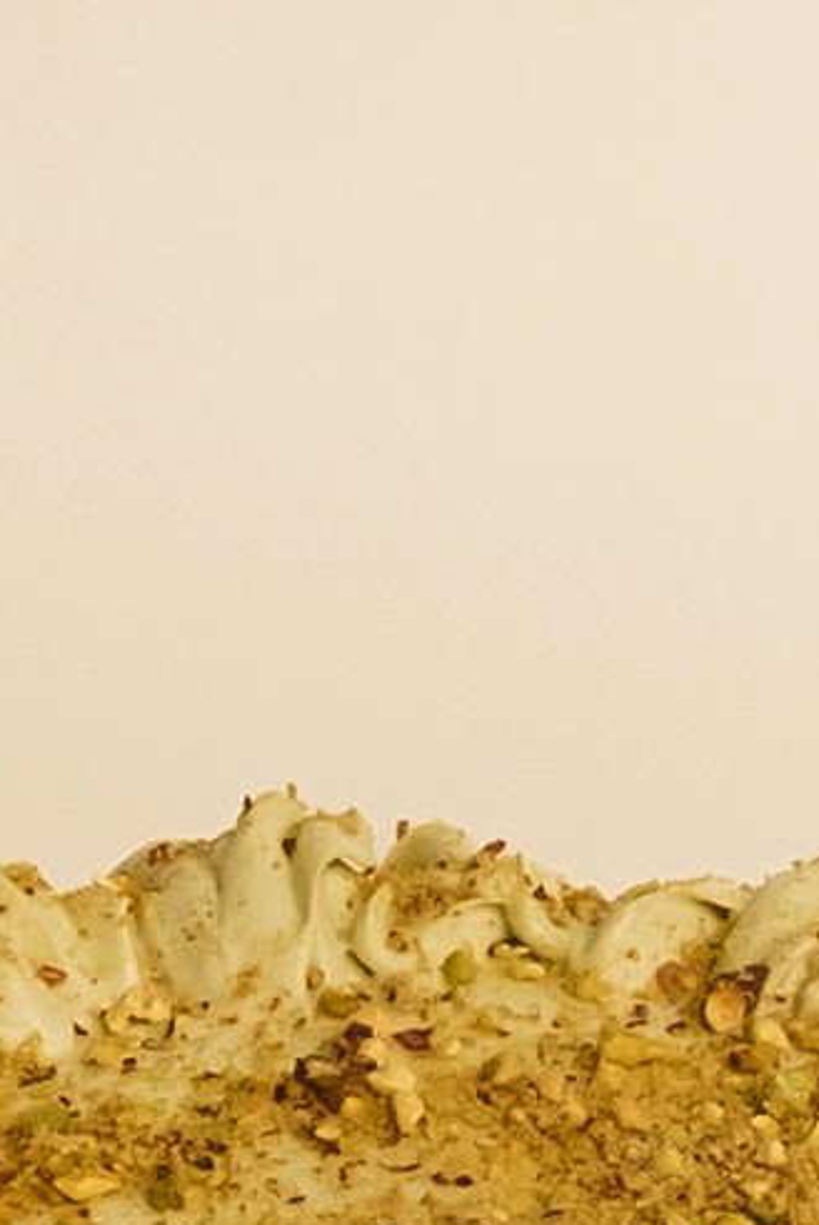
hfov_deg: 4.7
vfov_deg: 6.9
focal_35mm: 293
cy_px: 1936
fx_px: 9984
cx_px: 427
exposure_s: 1/125
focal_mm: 35
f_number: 8
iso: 800
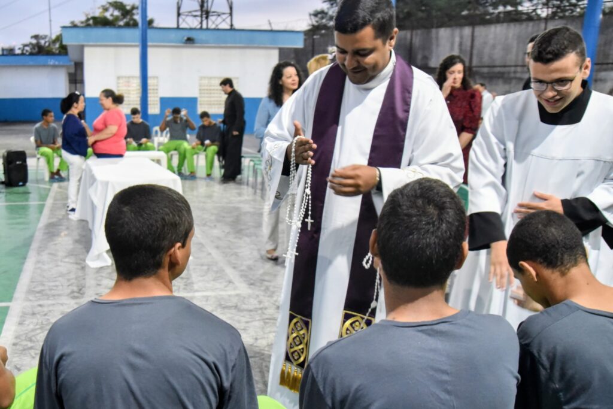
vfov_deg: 53.1
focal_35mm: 24
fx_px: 409
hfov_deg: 73.7
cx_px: 306
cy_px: 204
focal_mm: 24
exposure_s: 1/80
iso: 3200
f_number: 4
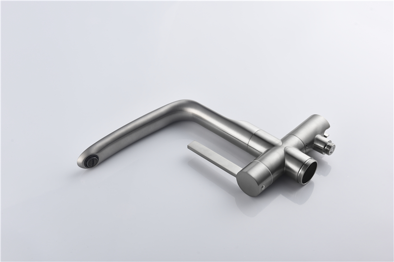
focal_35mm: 50
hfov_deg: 39.6
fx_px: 547
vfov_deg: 27.0
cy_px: 131
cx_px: 197
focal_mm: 50
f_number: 10
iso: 100
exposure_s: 1/125
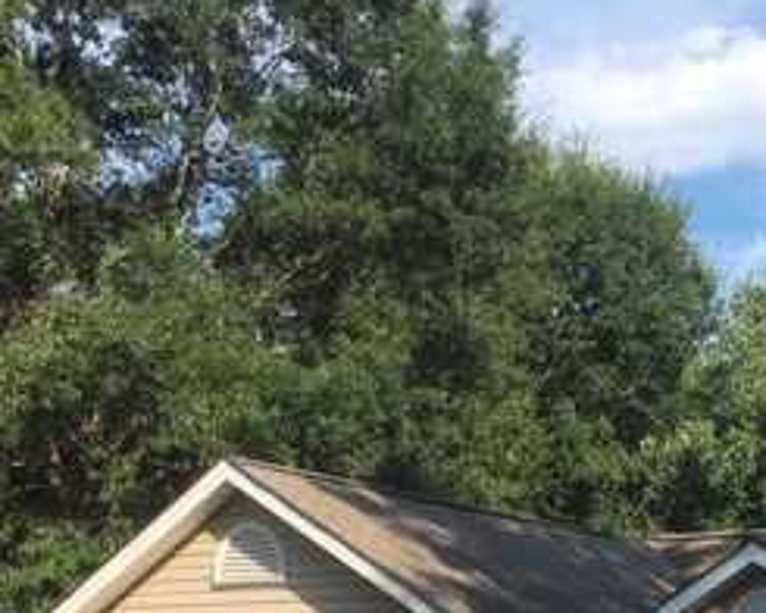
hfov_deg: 24.9
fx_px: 1678
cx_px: 700
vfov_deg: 19.6
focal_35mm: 74
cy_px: 716
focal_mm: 4.15
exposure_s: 1/810
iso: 25
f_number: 2.2
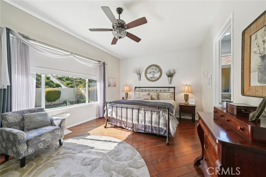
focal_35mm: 13
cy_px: 88
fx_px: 96
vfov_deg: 85.4
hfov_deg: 108.4
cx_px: 133
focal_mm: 13
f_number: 8
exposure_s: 1/30
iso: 200
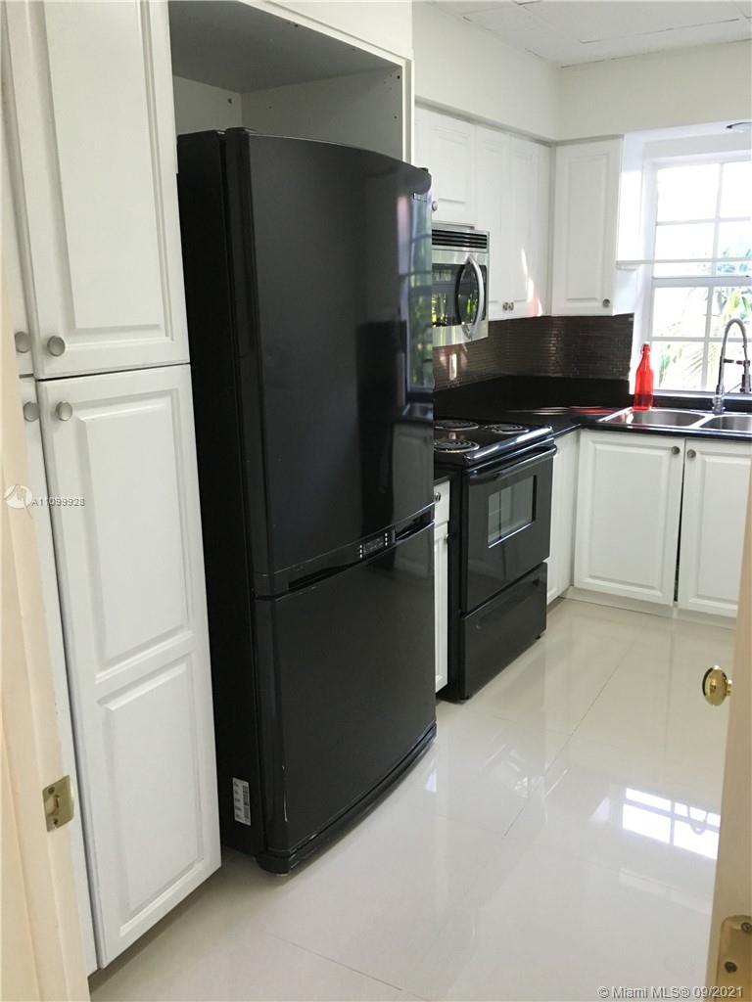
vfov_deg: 61.7
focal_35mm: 29
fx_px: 840
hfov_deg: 48.2
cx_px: 376
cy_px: 501
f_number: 2.2
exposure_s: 1/30
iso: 160
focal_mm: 4.15
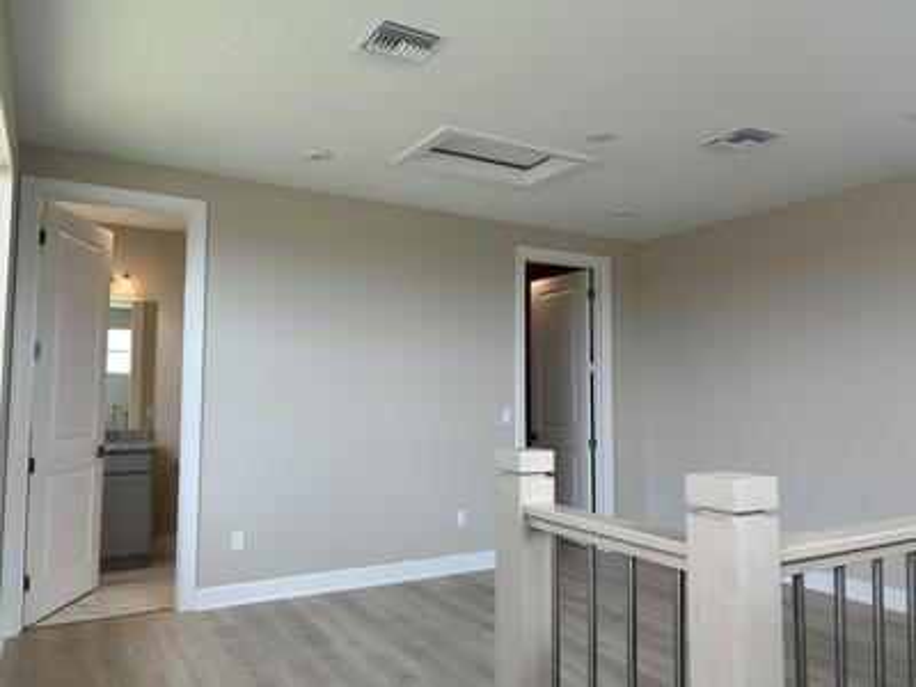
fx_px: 688
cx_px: 458
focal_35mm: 26
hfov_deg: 67.3
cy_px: 344
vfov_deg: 53.1
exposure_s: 1/290
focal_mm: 5.7
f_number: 1.5
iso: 40
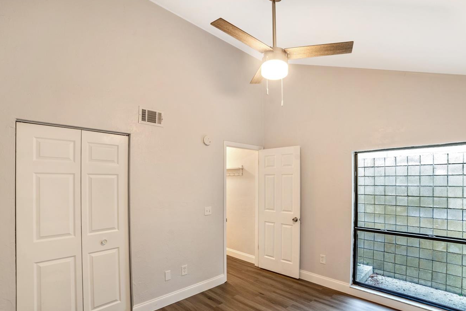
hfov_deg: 93.2
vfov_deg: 69.8
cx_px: 247
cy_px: 185
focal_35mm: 17
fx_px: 220
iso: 100
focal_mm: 14
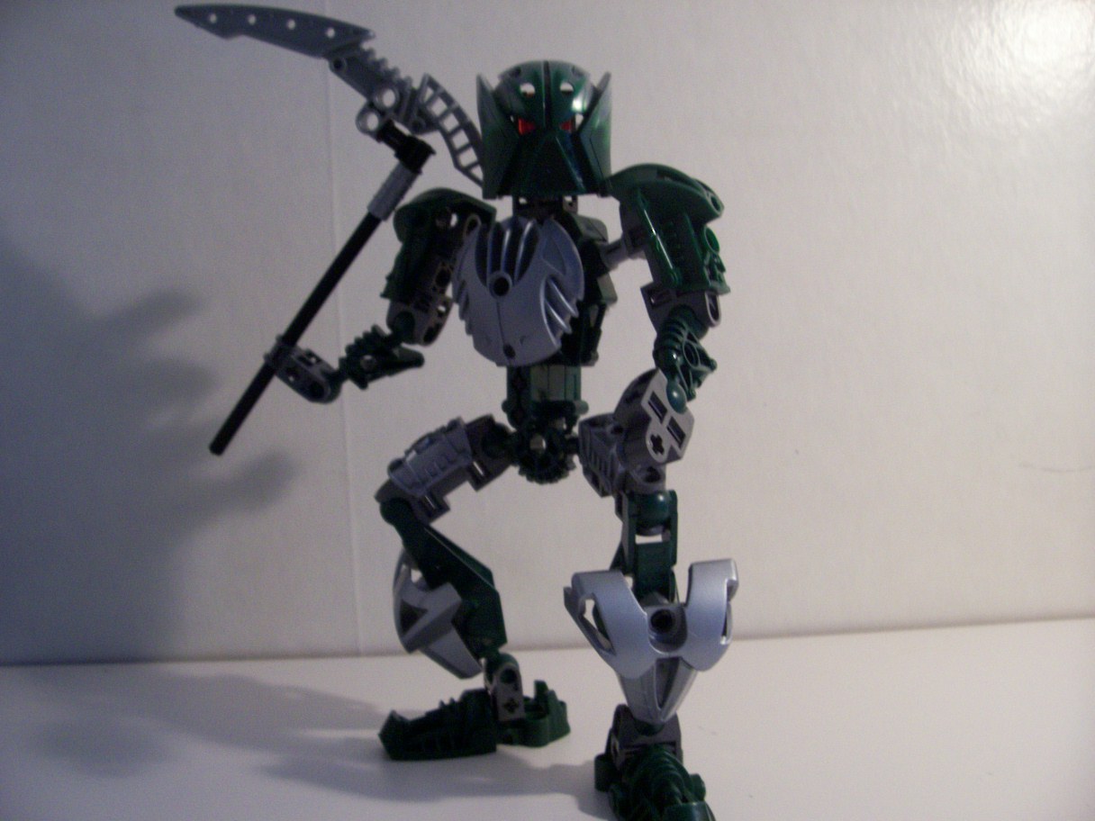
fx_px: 1076
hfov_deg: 54.0
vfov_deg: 41.8
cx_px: 548
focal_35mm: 34
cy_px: 410
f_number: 2.7
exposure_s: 1/22
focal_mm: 5.6
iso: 160
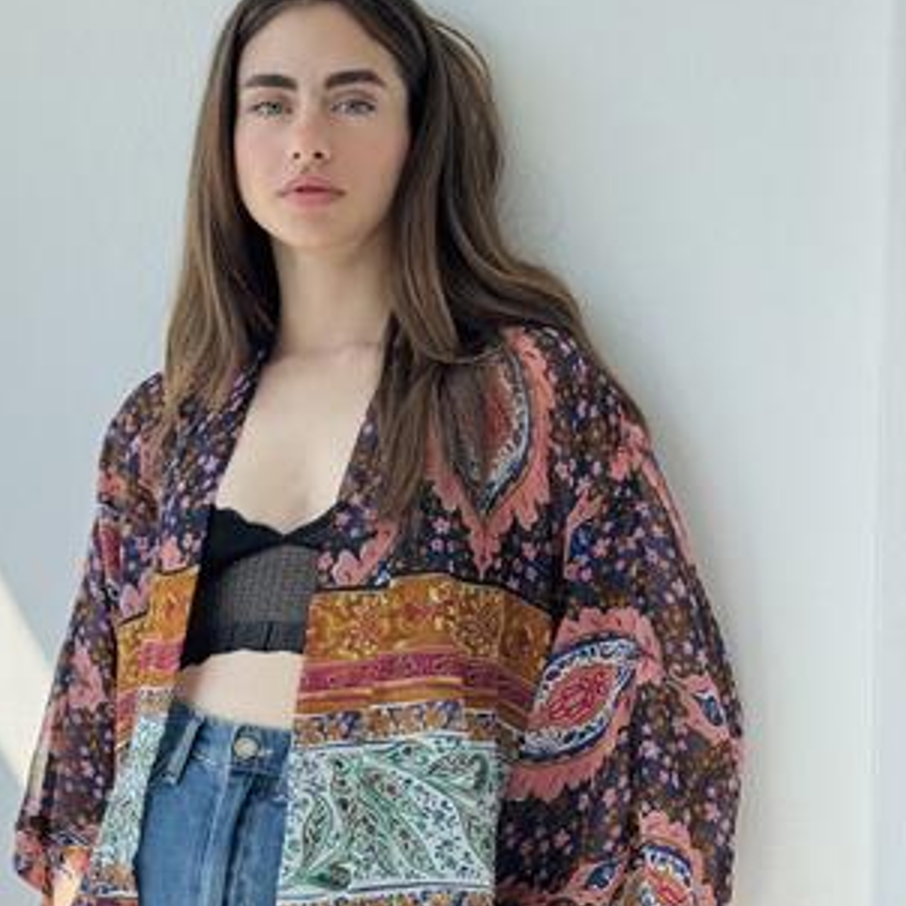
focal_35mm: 75
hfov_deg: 23.0
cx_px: 354
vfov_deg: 23.0
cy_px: 590
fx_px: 2221
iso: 64
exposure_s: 1/756
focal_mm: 6.76
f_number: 1.78
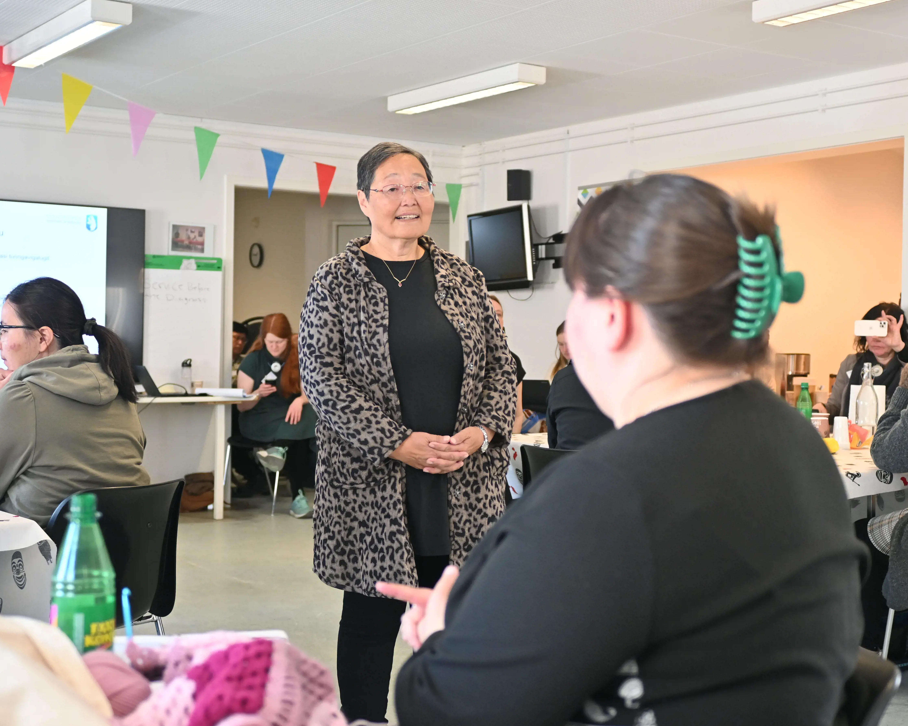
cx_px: 467
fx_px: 1317
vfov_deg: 30.8
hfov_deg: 38.0
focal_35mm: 49
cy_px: 352
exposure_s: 1/125
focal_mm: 28
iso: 720
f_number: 2.8
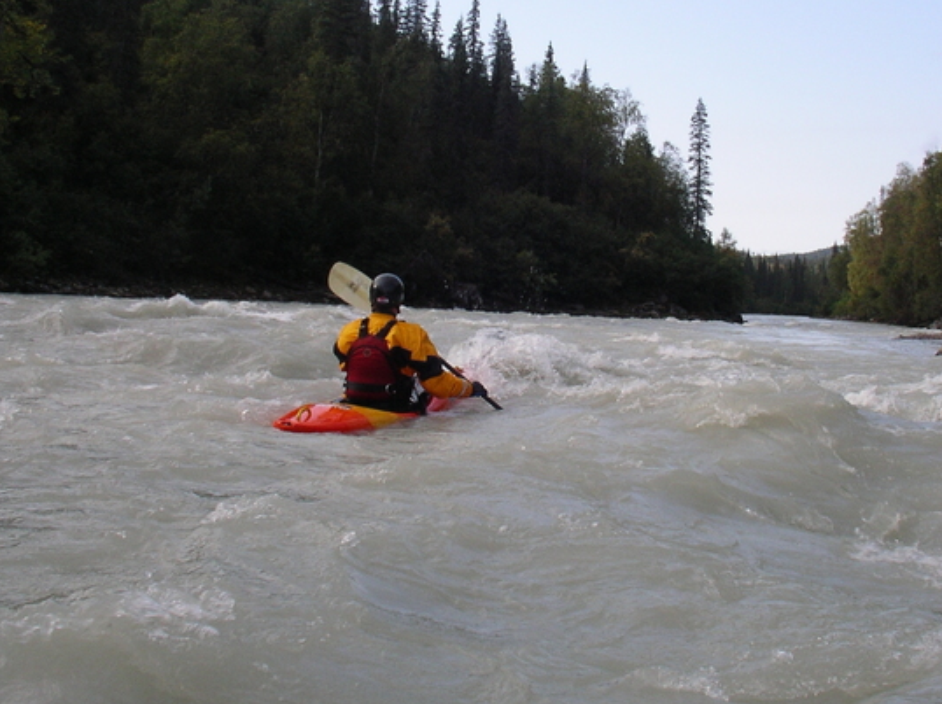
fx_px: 1495
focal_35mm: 55
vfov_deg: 26.4
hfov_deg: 34.9
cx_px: 543
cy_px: 242
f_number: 6.9
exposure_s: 1/160
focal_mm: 5.7
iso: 64
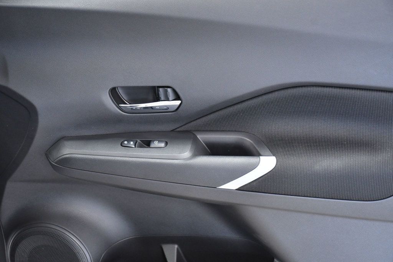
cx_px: 196
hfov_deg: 28.1
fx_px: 786
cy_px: 131
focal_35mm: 72
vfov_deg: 18.9
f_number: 5
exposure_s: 1/100
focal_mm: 48
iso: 2500
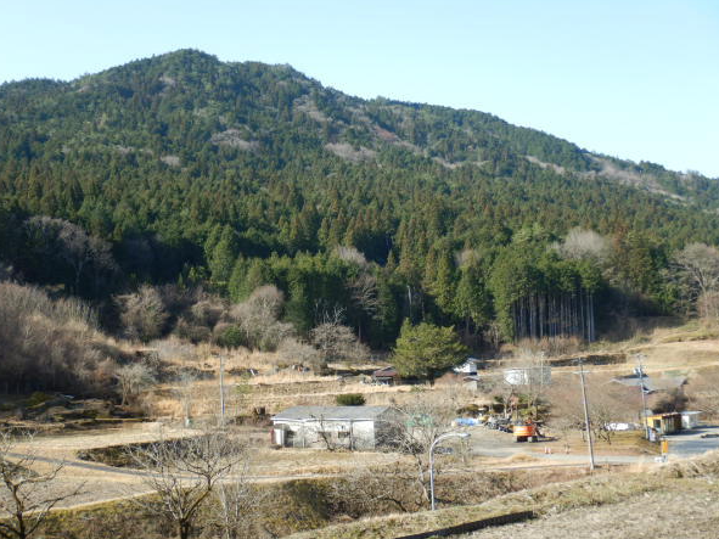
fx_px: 1080
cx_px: 337
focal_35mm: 52
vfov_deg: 28.0
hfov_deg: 36.8
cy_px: 248
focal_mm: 8.5
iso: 125
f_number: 4.3
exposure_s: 1/320
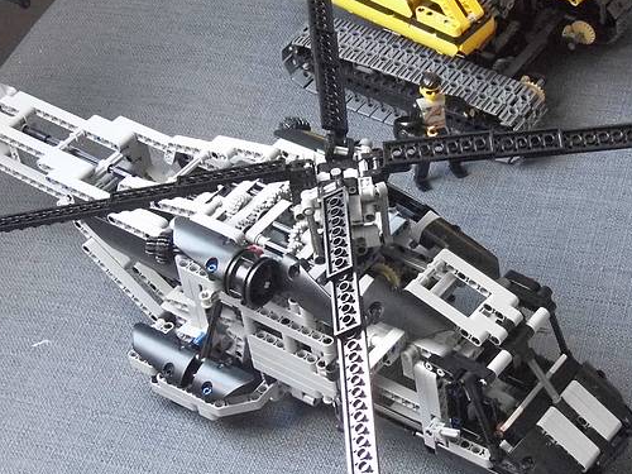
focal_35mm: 100
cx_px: 389
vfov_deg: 14.8
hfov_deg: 19.6
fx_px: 1826
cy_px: 164
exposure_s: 1/60
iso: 400
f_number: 3.5
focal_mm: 9
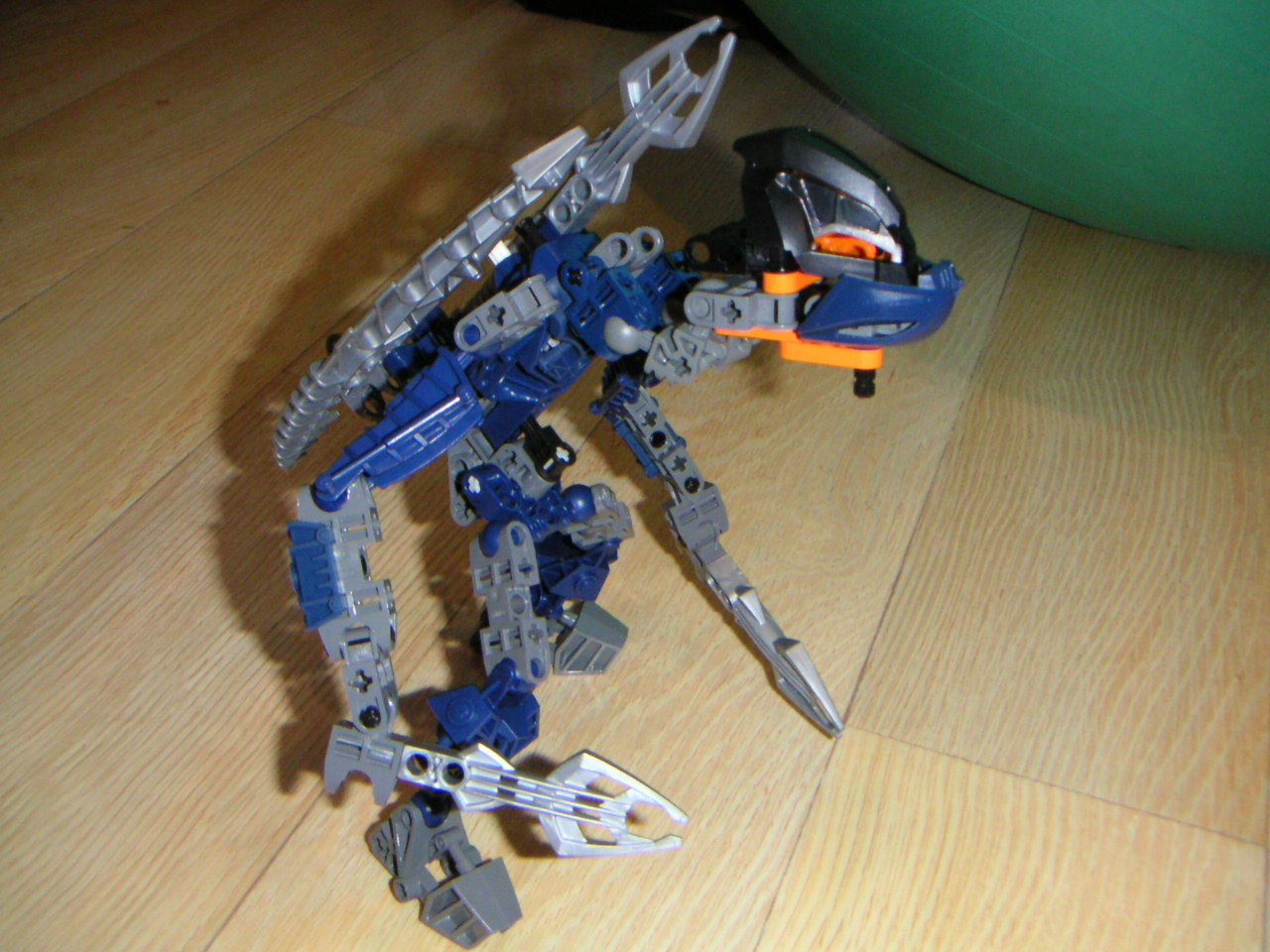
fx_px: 1431
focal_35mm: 39
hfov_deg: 47.9
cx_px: 635
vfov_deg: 36.8
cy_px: 476
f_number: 6.7
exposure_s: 1/45
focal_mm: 5.1
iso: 200
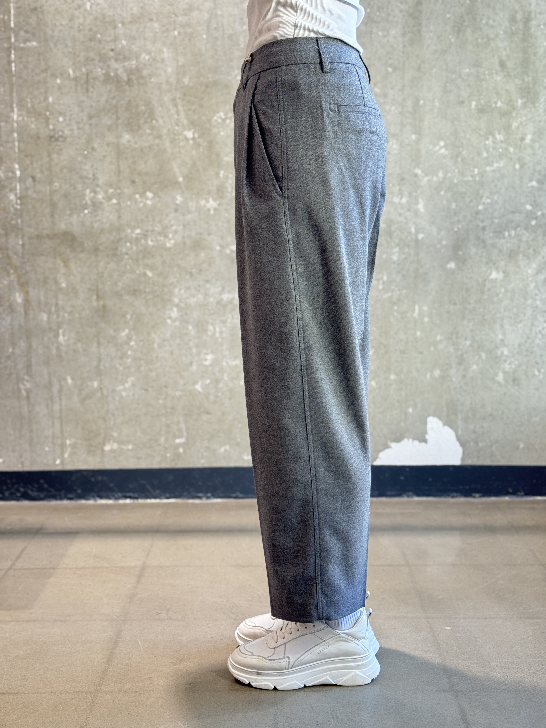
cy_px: 364
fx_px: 1009
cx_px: 273
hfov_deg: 30.3
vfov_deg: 39.7
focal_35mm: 48
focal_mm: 6.76
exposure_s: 1/50
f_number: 1.78
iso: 125
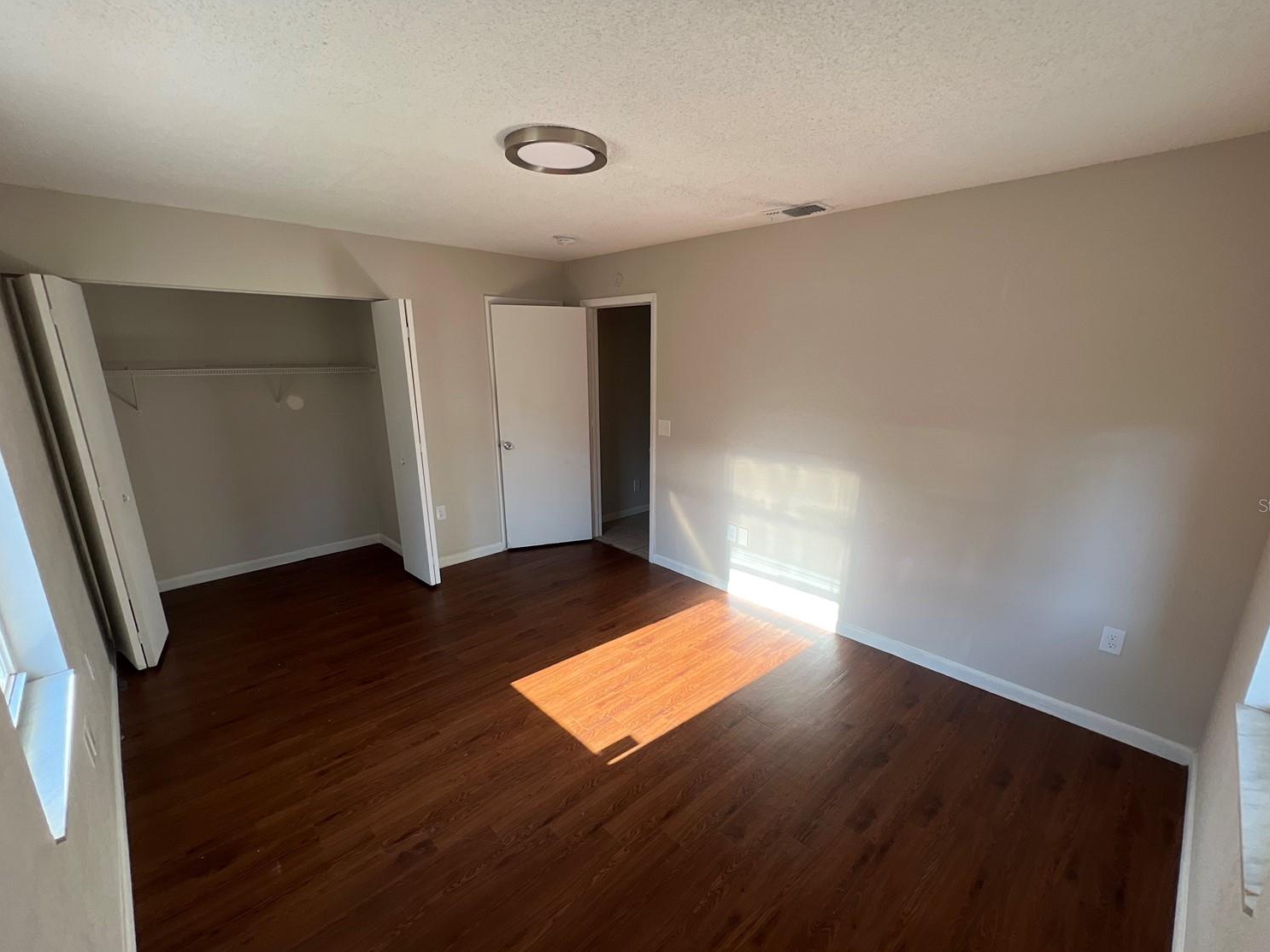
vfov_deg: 85.6
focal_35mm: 14
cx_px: 656
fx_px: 514
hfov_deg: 102.0
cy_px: 505
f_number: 1.8
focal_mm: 1.57
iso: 32
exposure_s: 1/136
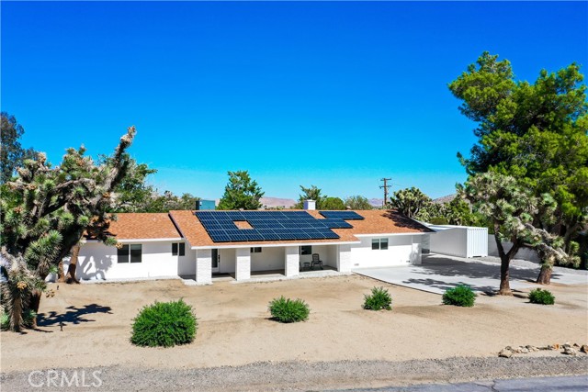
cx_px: 294
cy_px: 196
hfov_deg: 65.5
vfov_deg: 46.4
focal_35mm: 28
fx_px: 457
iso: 100
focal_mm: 10.26
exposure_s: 1/640
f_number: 5.6
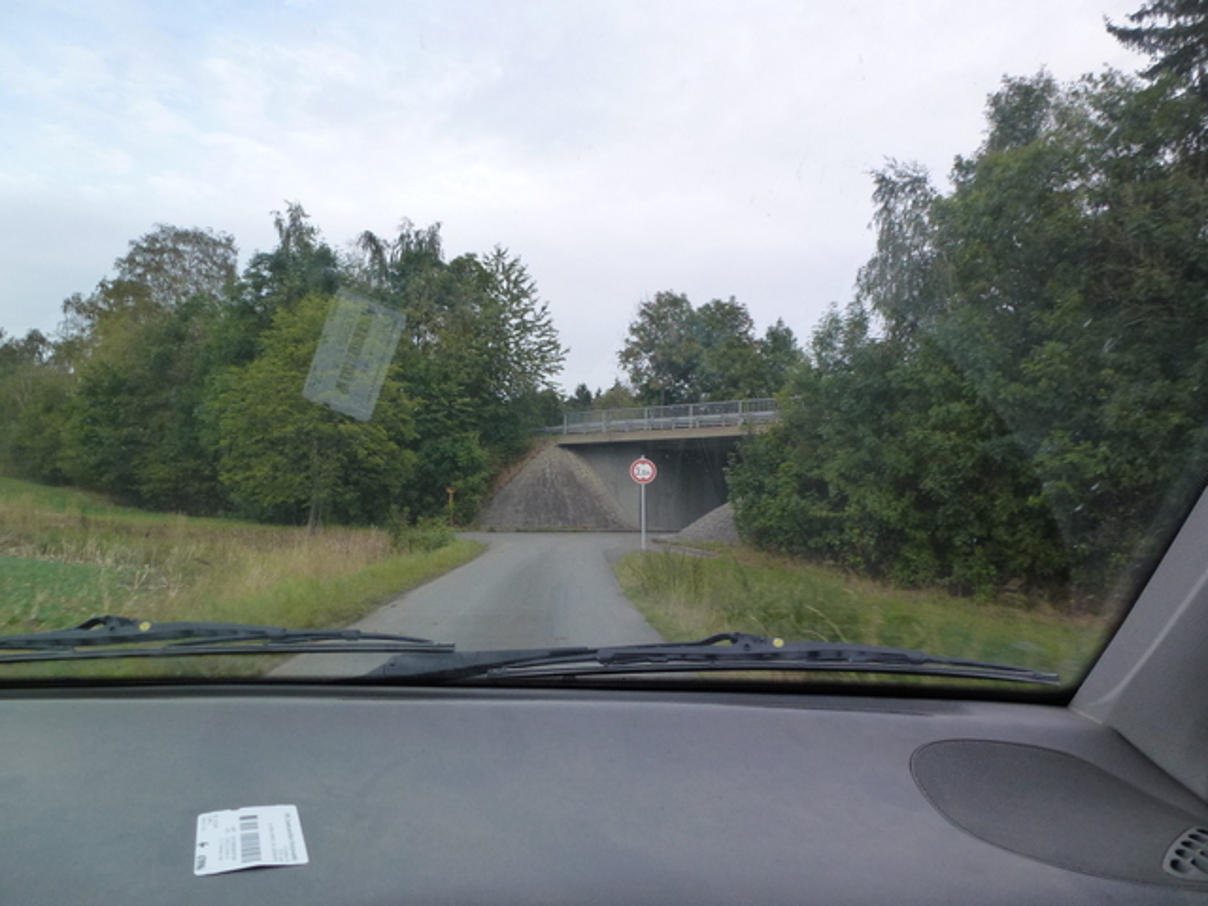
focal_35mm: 24
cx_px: 604
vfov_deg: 56.8
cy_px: 453
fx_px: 838
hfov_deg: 71.6
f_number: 4
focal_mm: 4.3
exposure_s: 1/125
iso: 160
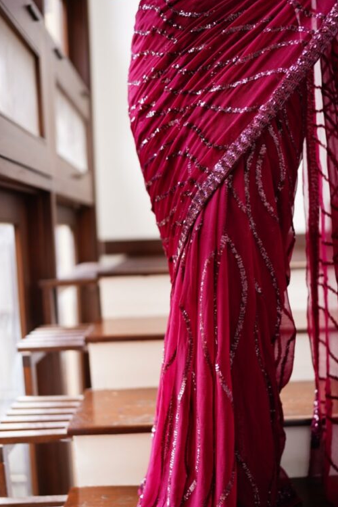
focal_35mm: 42
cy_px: 279
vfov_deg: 46.3
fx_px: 591
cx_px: 177
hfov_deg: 31.9
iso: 160
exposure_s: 1/125
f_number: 1.4
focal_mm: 35
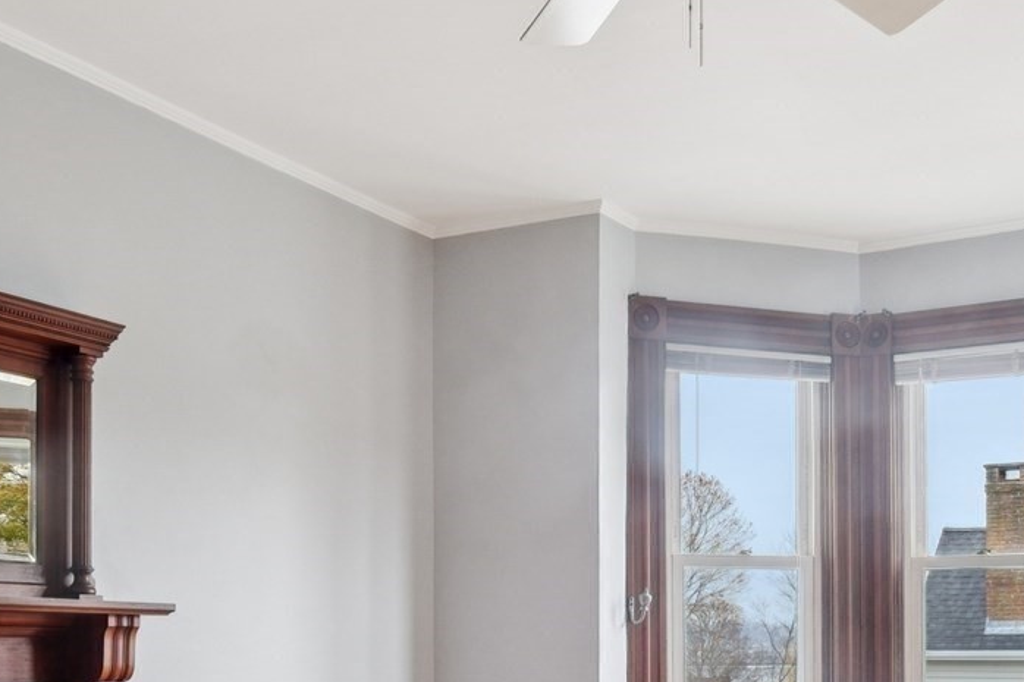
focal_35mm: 44
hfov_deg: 44.0
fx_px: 1251
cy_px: 667
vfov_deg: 28.8
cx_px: 659
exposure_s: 1/15
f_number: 5.6
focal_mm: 10
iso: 400
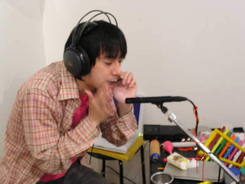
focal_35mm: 60
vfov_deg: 24.4
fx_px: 425
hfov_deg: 32.2
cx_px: 122
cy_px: 92
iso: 200
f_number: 3.5
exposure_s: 1/6
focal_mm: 12.5
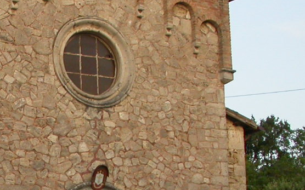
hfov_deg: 17.4
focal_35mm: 116
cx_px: -35
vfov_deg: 11.2
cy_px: 187
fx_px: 964
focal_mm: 7.85
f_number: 4.2
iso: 100
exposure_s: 1/132
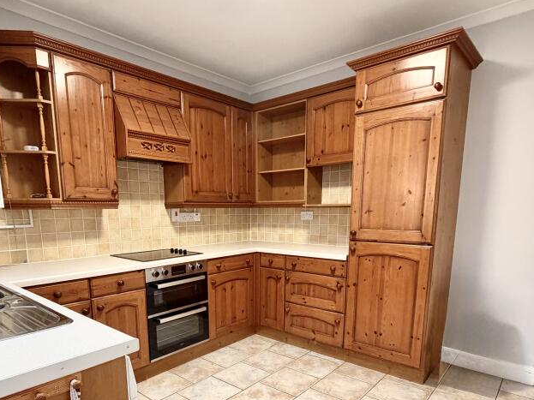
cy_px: 272
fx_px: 355
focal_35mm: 23
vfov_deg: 57.4
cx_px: 239
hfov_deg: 73.7
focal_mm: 2.22
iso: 320
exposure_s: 1/63
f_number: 2.2
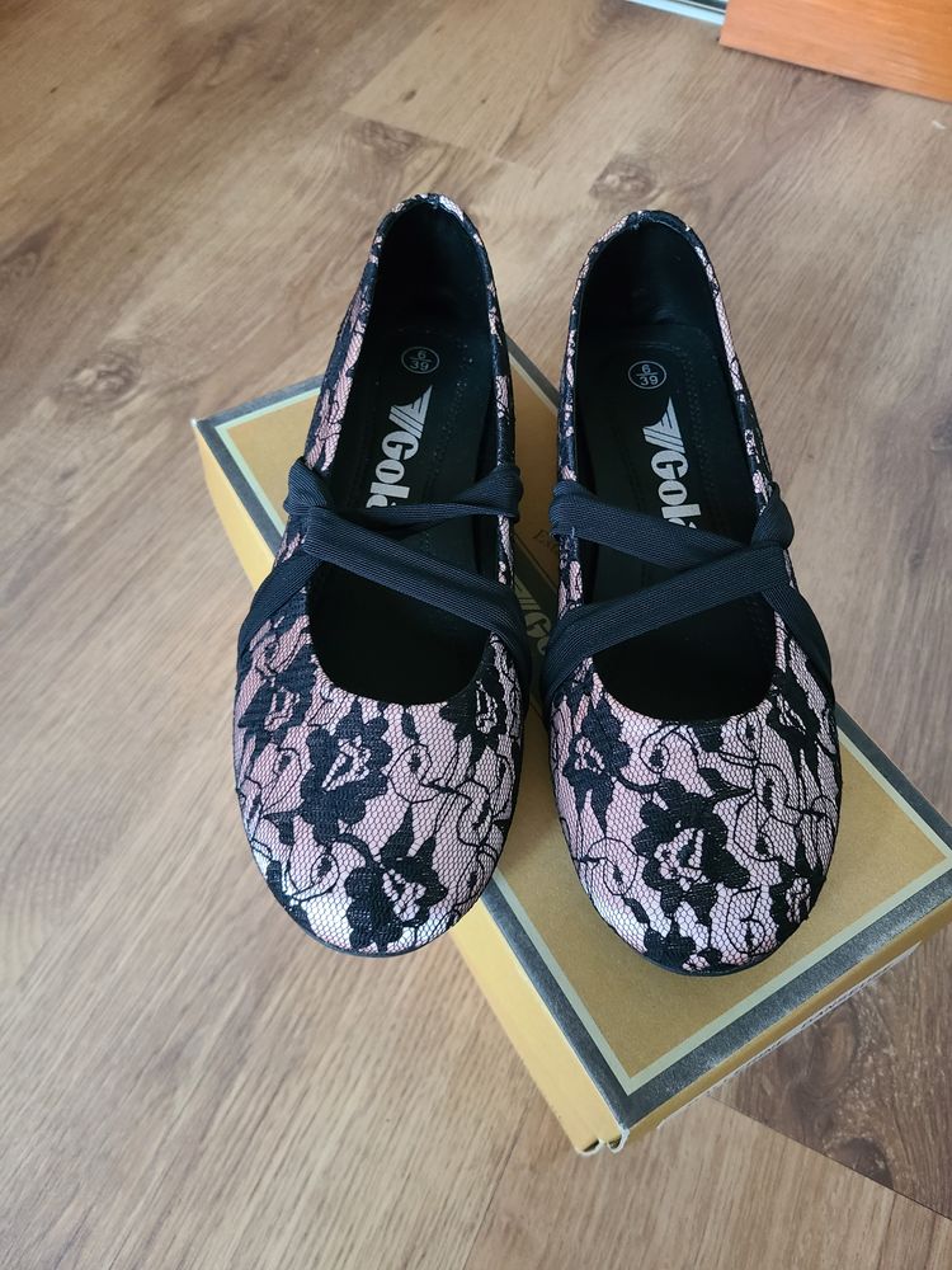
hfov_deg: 53.1
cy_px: 635
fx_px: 953
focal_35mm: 26
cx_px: 476
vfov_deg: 67.3
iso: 800
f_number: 1.8
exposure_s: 1/24
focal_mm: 5.4
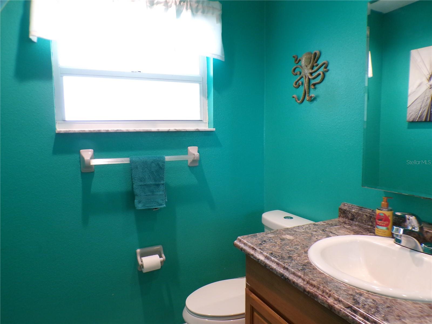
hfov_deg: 71.6
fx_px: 300
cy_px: 162
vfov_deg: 56.8
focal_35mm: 24
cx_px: 216
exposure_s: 1/17
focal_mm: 4.3
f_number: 3
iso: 313
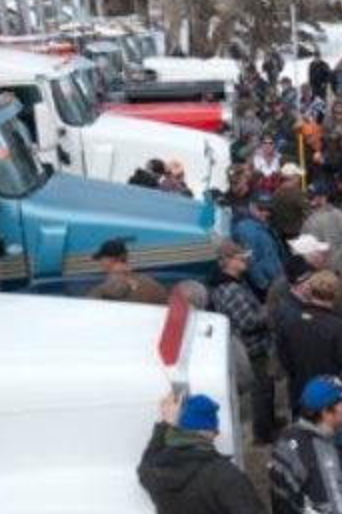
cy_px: 346
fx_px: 1199
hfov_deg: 14.3
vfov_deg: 24.1
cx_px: 622
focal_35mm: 84
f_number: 6.3
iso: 100
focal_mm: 18
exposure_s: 1/250
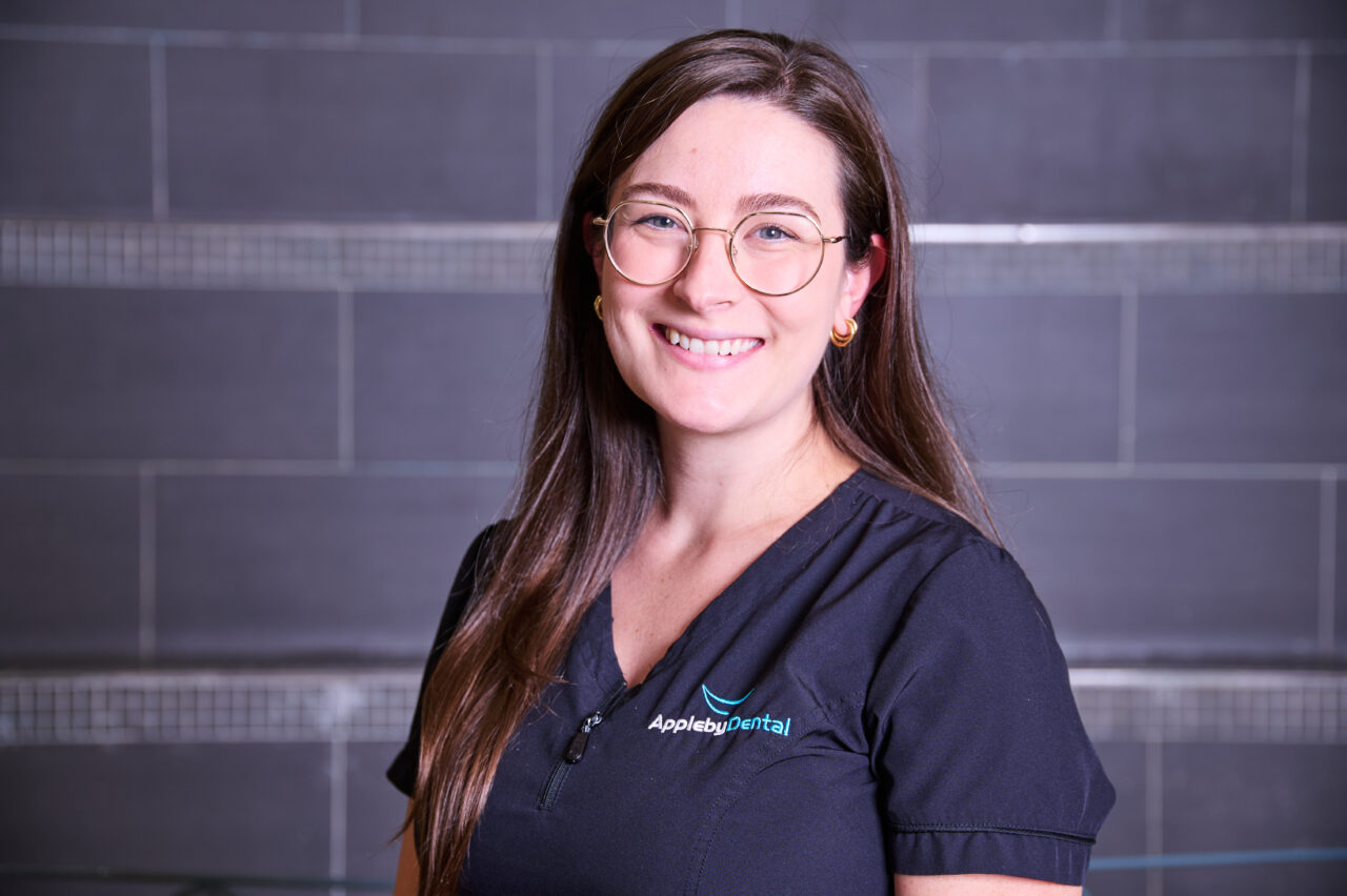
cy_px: 448
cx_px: 674
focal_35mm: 75
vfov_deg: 18.2
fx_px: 2805
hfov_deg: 27.0
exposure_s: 1/50
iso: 200
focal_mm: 75
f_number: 5.6
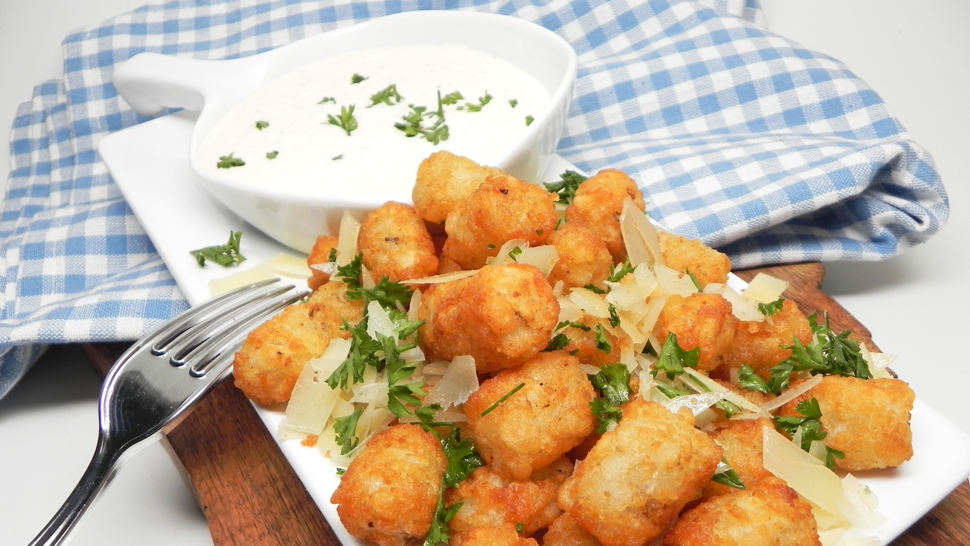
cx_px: 481
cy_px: 367
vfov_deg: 36.3
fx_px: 823
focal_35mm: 32
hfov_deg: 61.0
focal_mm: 5.2
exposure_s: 1/43.1
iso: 160
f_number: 2.8
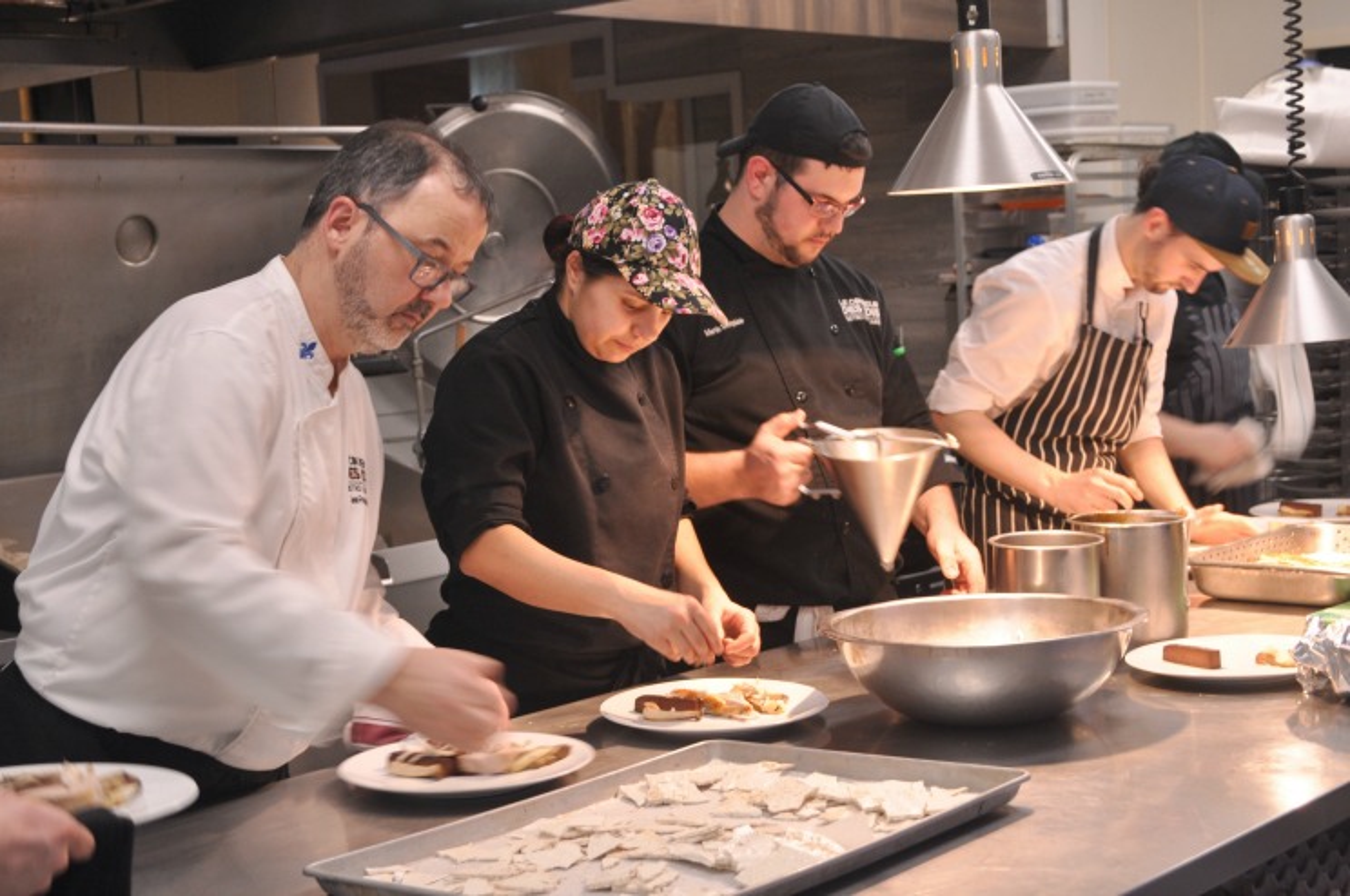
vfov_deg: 23.7
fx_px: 2135
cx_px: 675
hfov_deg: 35.1
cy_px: 448
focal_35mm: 57
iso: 400
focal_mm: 38
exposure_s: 1/25
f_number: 5
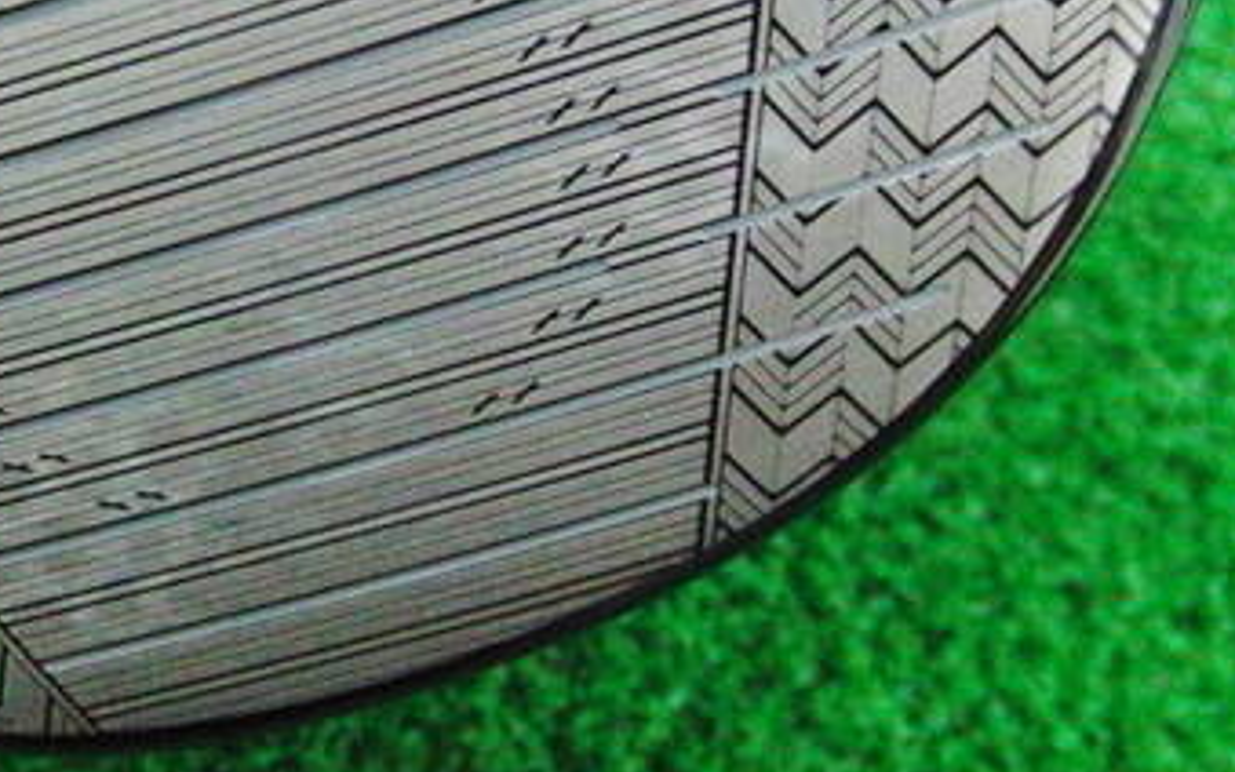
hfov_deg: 27.4
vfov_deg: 17.4
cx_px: 295
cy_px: 106
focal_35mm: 74
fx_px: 2491
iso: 3200
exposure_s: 1/160
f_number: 3.6
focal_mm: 6.42
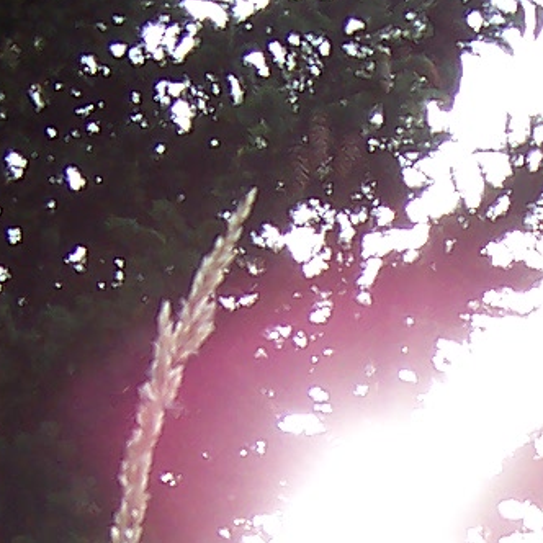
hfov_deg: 8.9
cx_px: 545
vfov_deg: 8.8
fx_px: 3461
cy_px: 749
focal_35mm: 195
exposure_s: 1/350
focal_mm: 5.6
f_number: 4
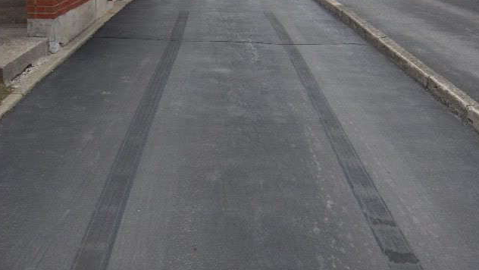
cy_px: 101
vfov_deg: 27.6
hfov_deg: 47.3
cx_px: 240
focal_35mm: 43
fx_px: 546
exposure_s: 1/91
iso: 120
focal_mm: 8
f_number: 2.8
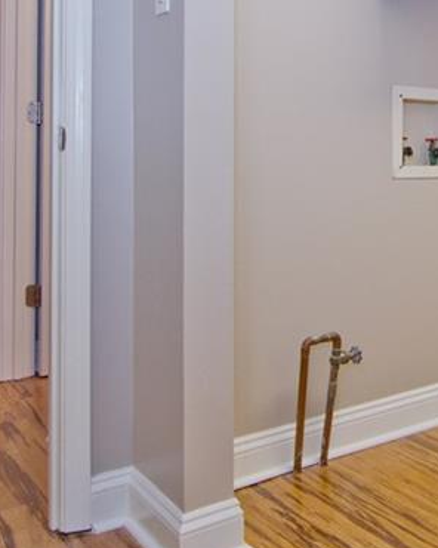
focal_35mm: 45
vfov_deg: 40.4
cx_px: 423
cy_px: 144
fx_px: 723
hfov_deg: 31.5
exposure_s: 1/160
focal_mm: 11.5
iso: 1250
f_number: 3.5
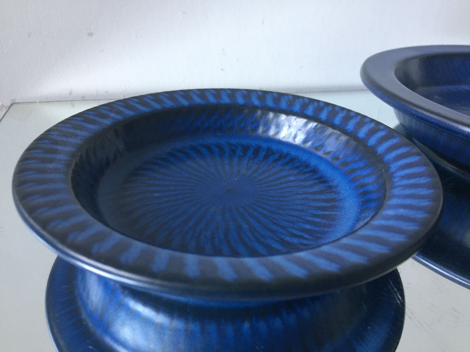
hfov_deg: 61.7
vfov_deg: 48.2
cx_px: 235
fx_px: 394
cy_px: 176
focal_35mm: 29
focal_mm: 4.15
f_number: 2.2
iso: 160
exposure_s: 1/33
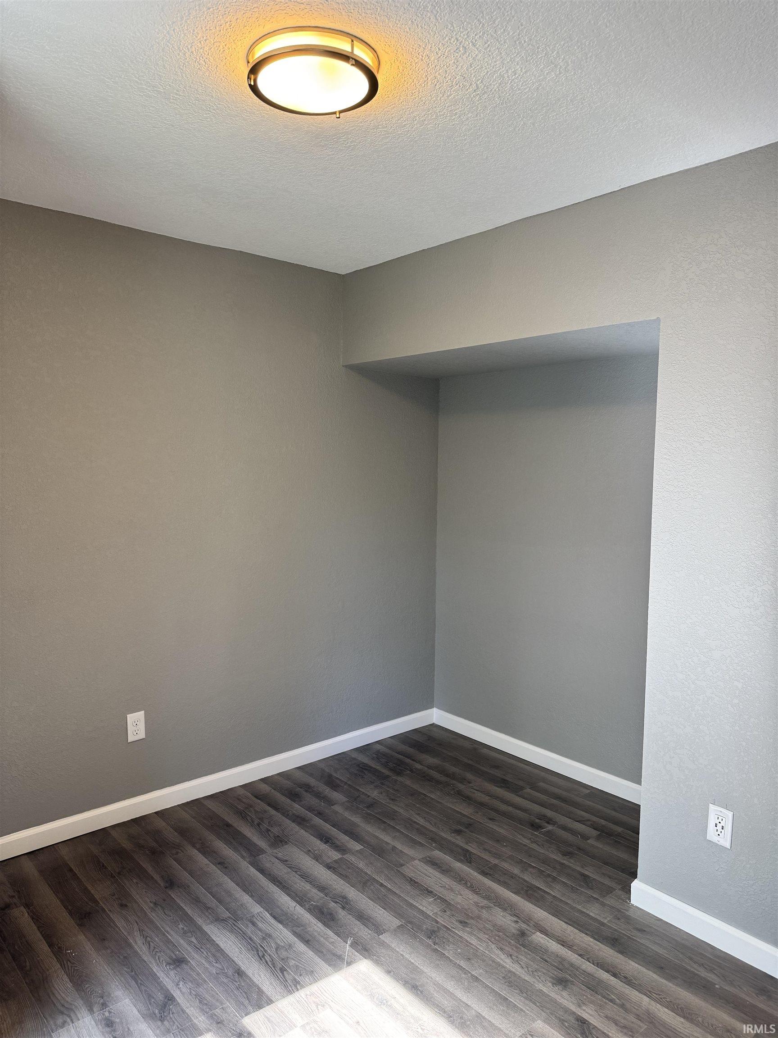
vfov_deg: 71.6
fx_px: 719
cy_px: 519
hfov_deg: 56.8
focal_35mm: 24
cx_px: 389
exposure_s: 1/120
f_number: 1.78
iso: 200
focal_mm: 6.76
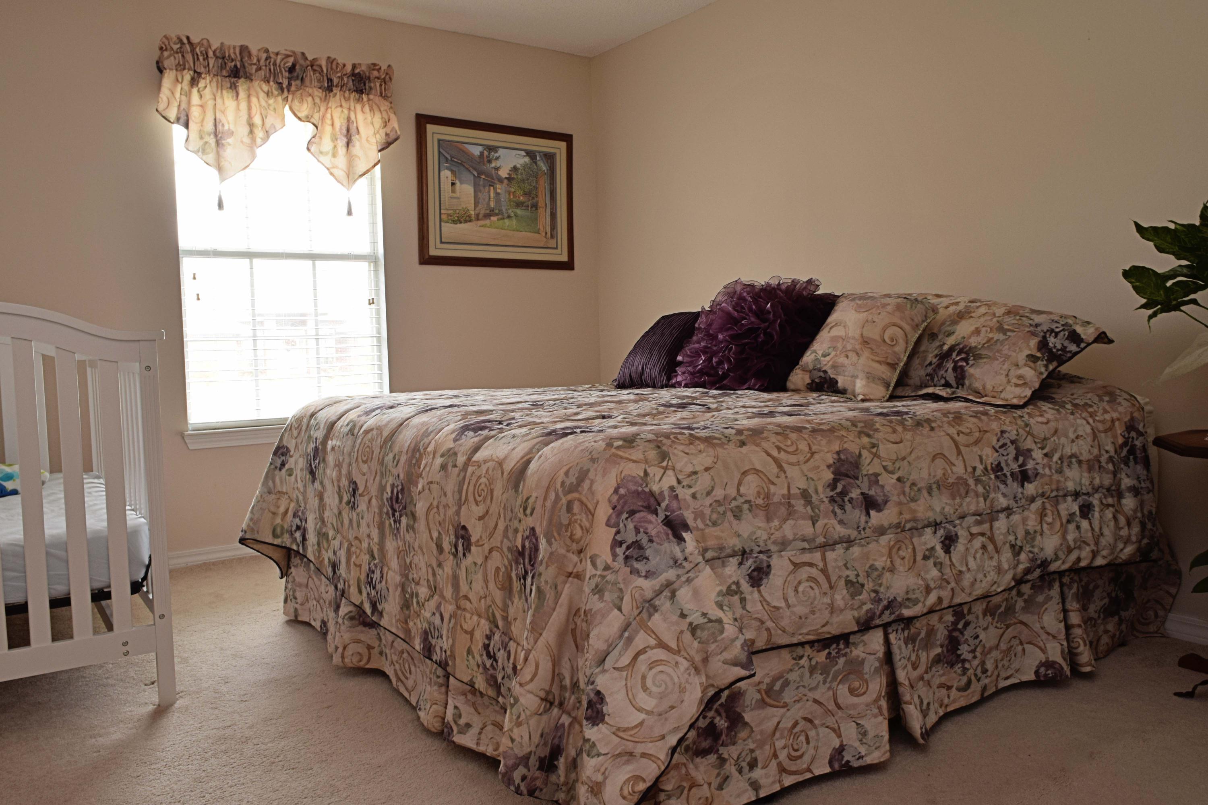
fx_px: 906
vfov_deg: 47.9
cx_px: 604
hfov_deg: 67.4
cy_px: 402
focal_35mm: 27
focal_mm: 18
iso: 200
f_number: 18
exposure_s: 1/2.5
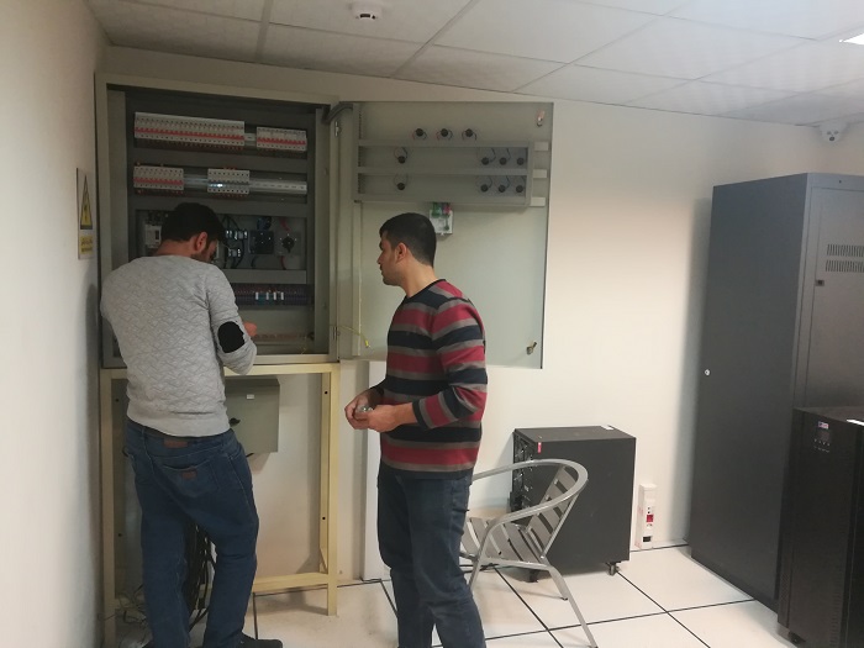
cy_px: 324
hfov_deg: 67.3
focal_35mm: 26
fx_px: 649
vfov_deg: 53.1
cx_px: 432
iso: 320
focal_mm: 3.83
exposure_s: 1/33.3
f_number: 2.2
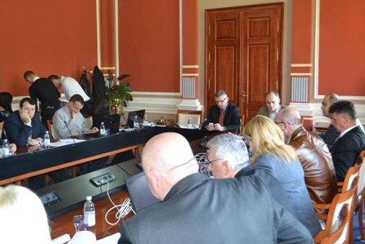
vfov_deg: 35.1
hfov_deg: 50.6
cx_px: 161
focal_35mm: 38
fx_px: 385
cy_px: 111
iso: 1400
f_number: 3.8
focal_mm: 20
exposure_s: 1/60
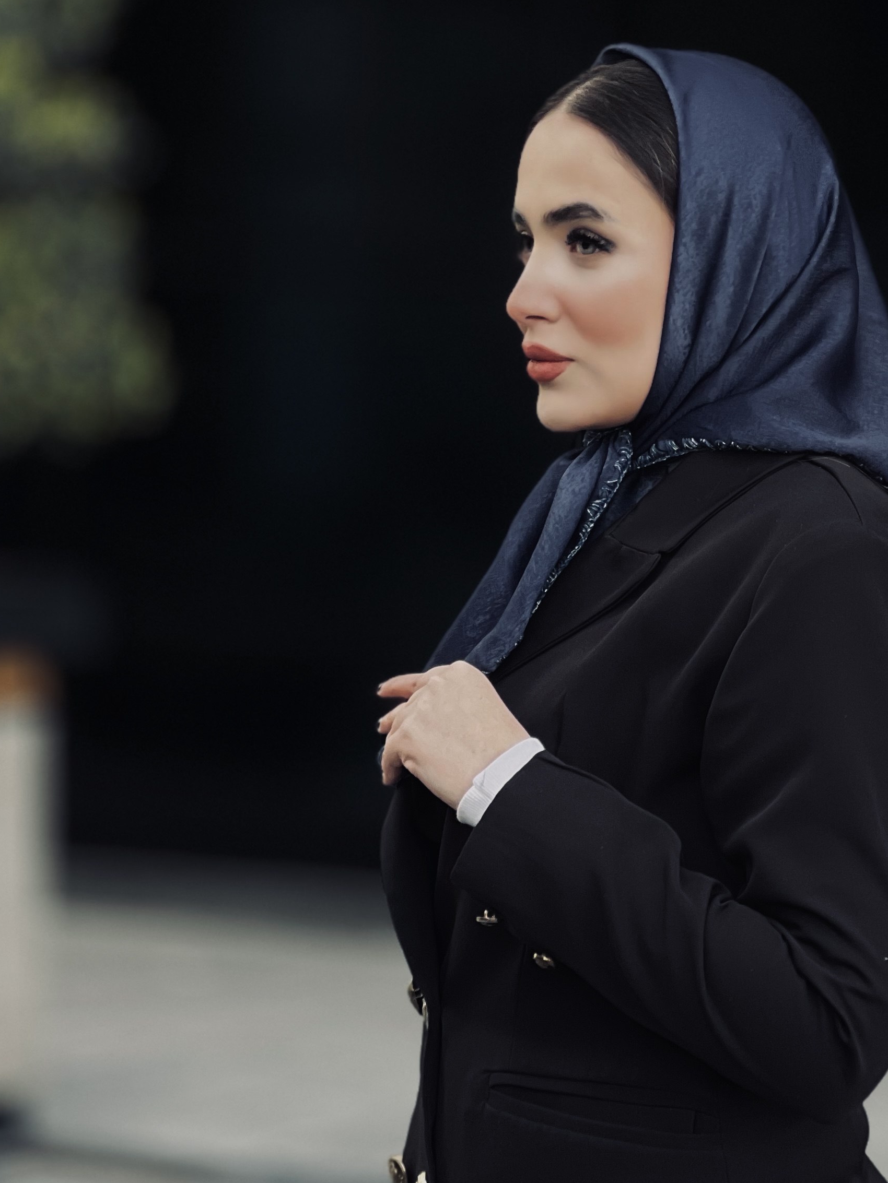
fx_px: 4685
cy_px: 205
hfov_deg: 10.8
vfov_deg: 14.3
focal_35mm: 137
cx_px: 533
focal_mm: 9
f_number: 2.8
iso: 125
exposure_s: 1/121
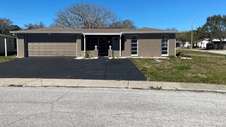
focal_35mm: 29
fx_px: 174
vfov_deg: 40.2
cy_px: 57
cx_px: 114
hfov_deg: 66.1
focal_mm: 4.25
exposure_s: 1/3610
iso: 32
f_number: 1.8
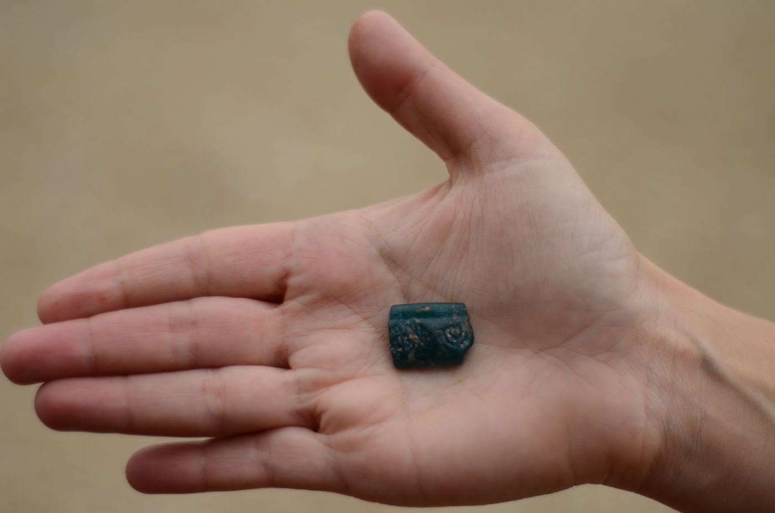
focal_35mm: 75
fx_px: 1611
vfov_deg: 18.1
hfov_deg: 27.0
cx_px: 388
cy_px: 256
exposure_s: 1/2000
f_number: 1.8
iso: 100
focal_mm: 50
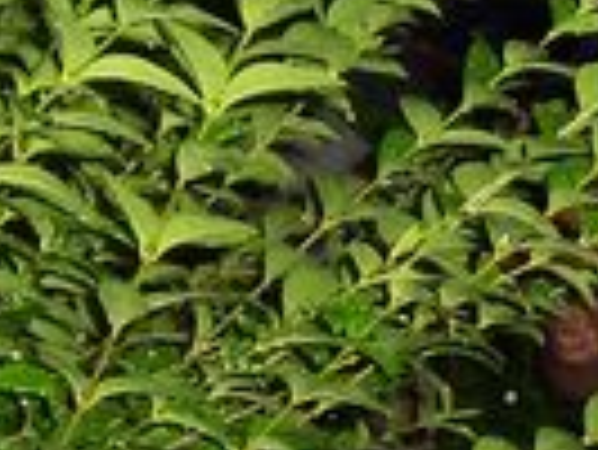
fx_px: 3078
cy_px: 428
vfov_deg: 8.3
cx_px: 602
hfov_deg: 11.0
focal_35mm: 178
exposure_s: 1/60
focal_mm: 5.6
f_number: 2.8
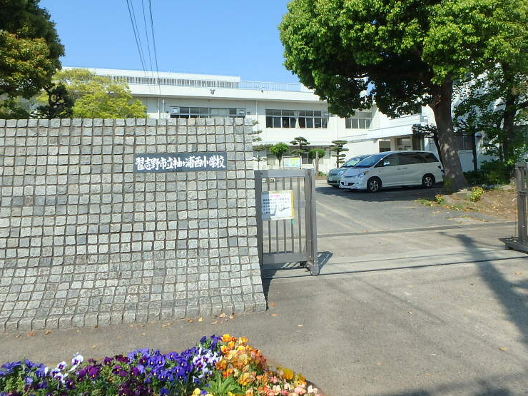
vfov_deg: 50.8
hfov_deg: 65.3
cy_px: 146
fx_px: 412
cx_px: 267
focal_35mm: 27
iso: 125
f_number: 6
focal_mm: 3.7
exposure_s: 1/400
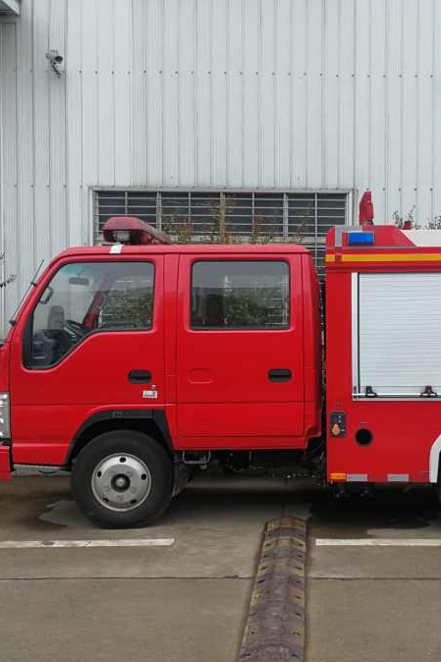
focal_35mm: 40
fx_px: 735
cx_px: 328
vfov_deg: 48.5
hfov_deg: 32.8
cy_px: 345
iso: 50
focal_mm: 3.95
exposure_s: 1/185
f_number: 2.2
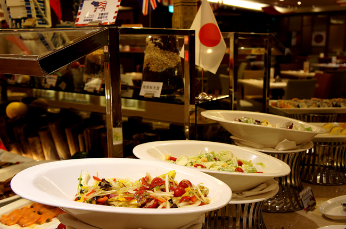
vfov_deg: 34.1
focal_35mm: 39
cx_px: 173
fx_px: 374
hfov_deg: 49.6
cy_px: 114
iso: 500
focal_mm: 26
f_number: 4
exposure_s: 1/40
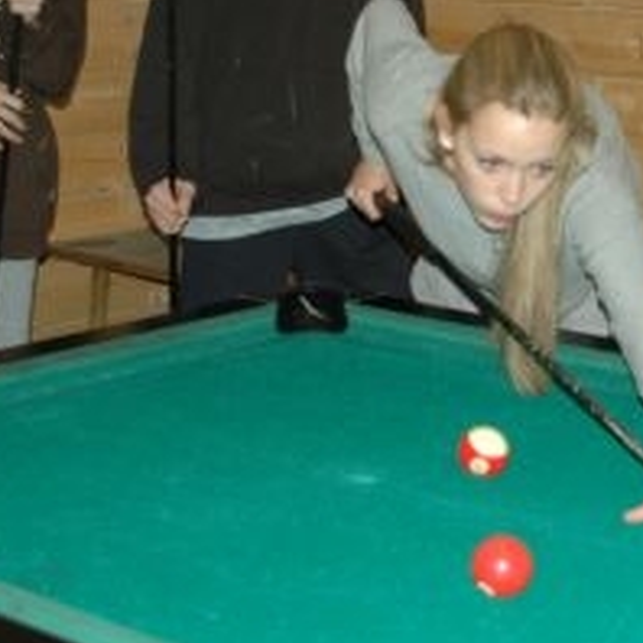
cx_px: 536
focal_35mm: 85
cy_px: 263
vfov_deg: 20.4
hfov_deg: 20.1
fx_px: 1786
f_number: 4
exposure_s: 1/60
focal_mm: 24
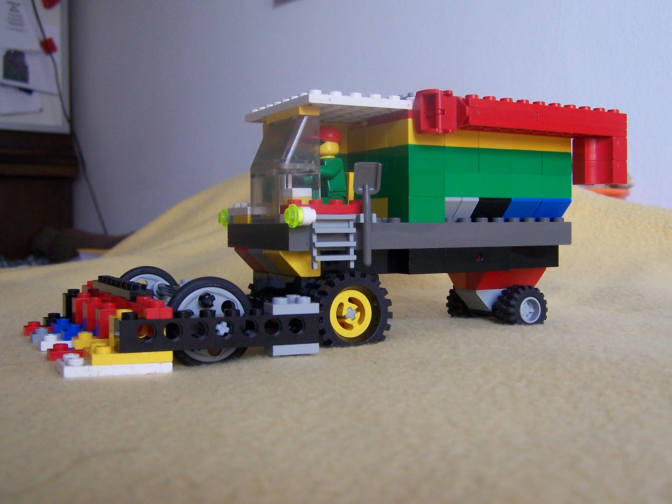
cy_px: 259
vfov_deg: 34.3
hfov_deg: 44.8
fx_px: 815
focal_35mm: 42
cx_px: 352
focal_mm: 6.3
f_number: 2.8
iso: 140
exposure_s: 1/25
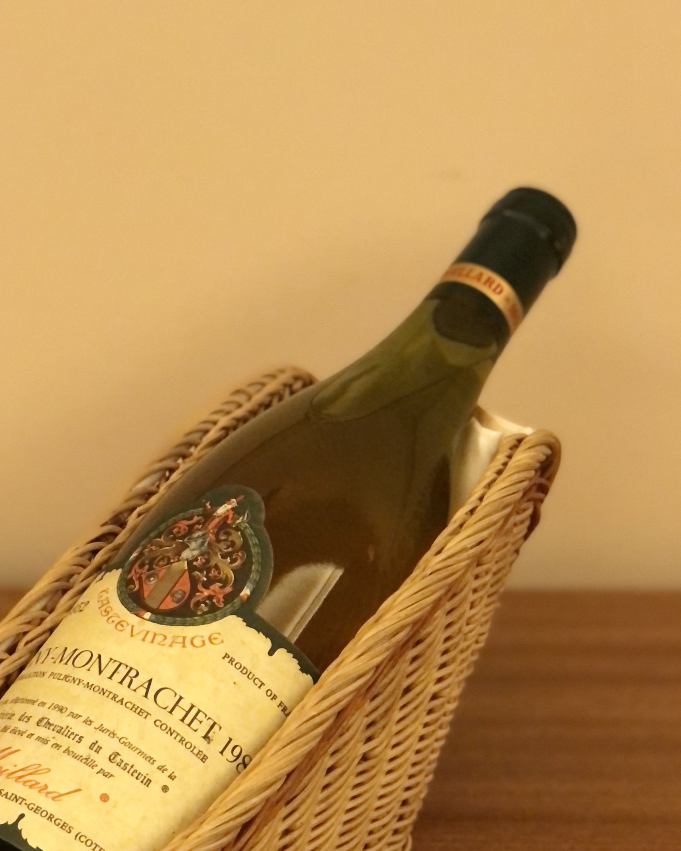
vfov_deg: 22.1
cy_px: 565
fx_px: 2166
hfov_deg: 17.8
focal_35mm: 86
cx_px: 209
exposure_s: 1/33
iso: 800
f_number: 2.8
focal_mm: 6.6
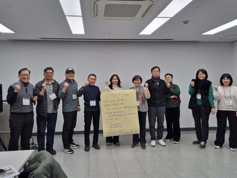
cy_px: 85
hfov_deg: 63.3
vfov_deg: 49.7
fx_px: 192
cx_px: 106
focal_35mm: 28
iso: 32
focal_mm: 5.4
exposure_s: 1/120
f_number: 1.8
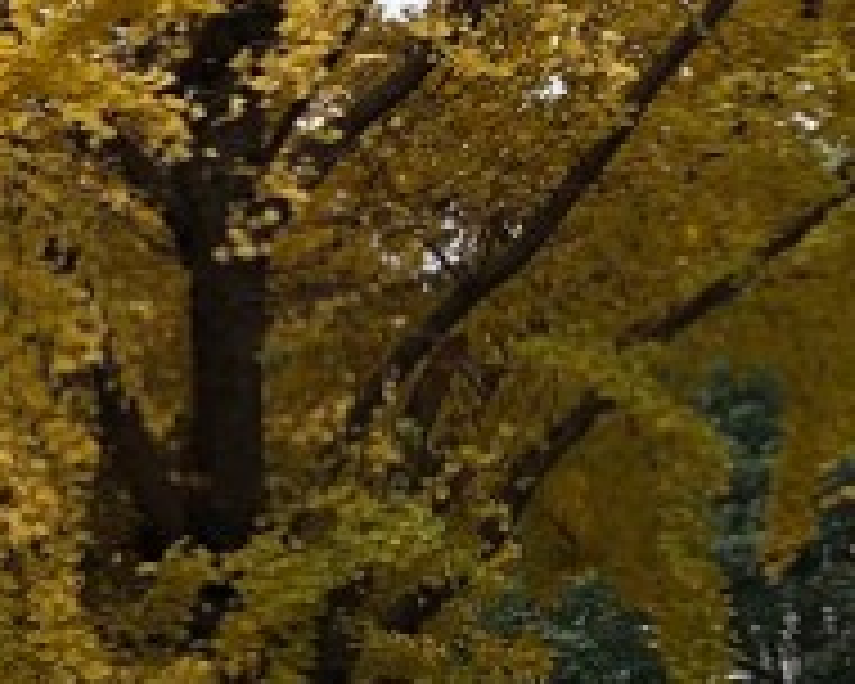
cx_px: -1197
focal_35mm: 144
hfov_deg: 11.2
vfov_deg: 10.2
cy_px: 1206
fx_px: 3644
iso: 20
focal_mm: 4
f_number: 1.8
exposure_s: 1/173
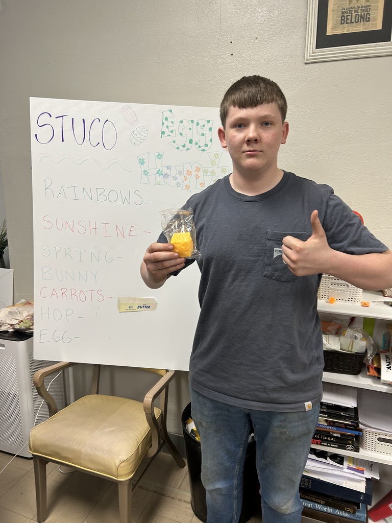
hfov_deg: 53.1
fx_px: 393
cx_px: 196
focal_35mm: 26
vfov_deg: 67.3
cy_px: 262
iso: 80
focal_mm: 5.7
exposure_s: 1/60
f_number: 1.5
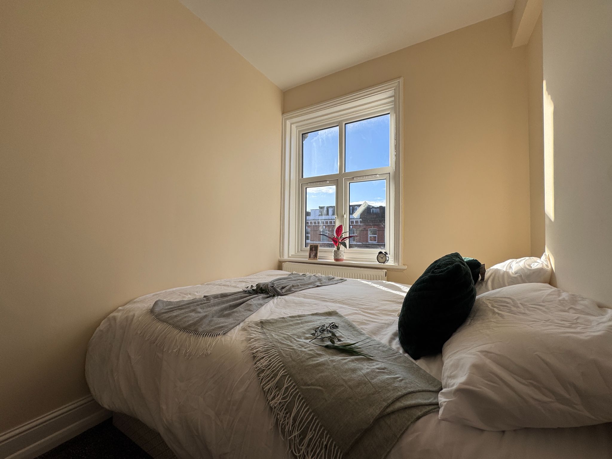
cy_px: 230
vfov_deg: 85.7
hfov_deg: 102.1
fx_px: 248
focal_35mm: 14
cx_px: 306
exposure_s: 1/657
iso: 40
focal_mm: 2.22
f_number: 2.2
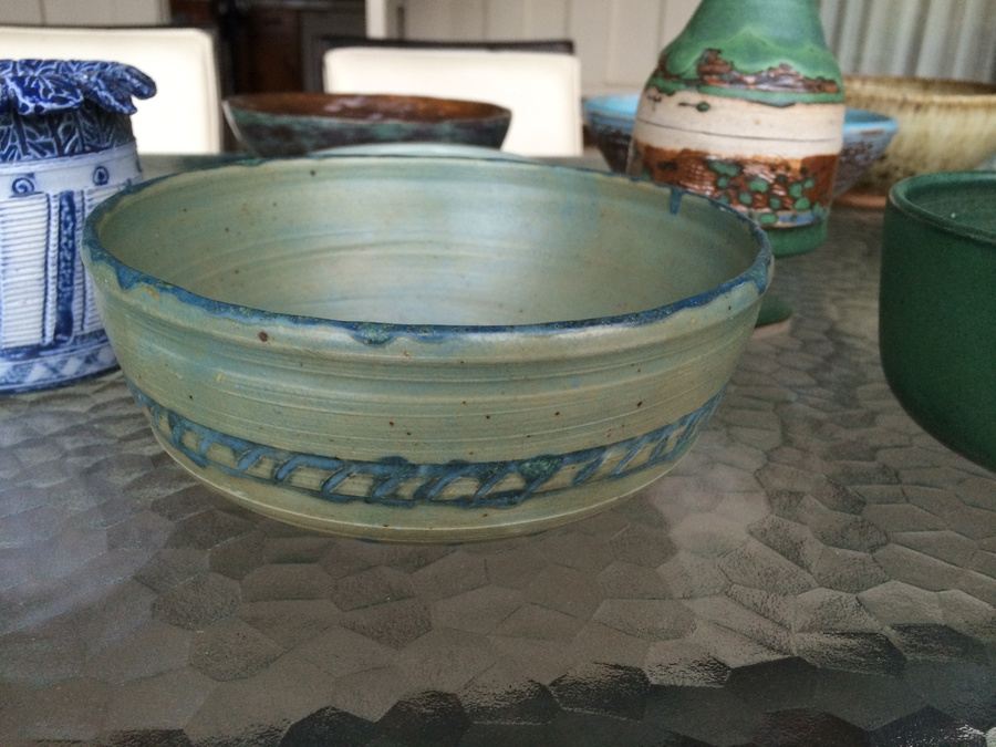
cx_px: 498
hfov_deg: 60.0
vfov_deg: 46.8
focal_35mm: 30
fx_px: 863
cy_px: 374
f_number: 2.2
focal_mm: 4.12
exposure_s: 1/30
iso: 64
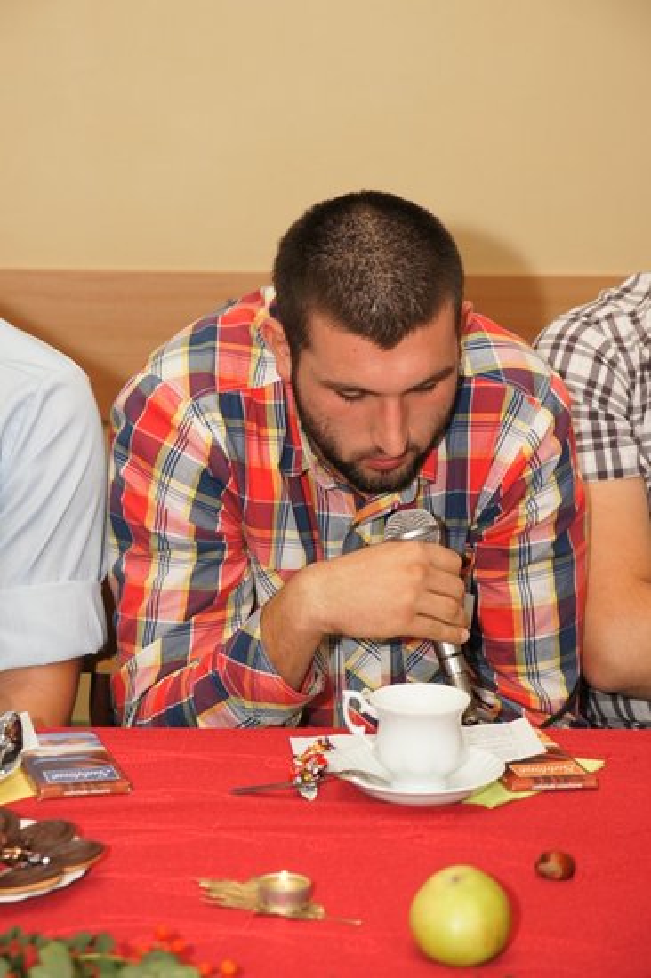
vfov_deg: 19.5
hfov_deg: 13.0
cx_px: 326
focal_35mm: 105
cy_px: 489
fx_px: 2851
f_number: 5.6
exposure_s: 1/125
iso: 400
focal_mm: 70
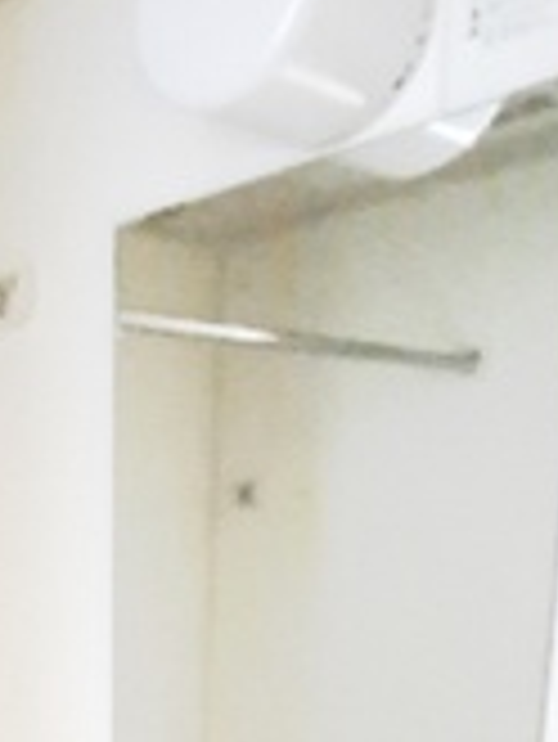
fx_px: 1181
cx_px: -290
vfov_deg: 27.5
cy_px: 1025
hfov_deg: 21.9
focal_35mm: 55
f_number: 2.2
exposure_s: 1/7
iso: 1600
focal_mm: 1.74
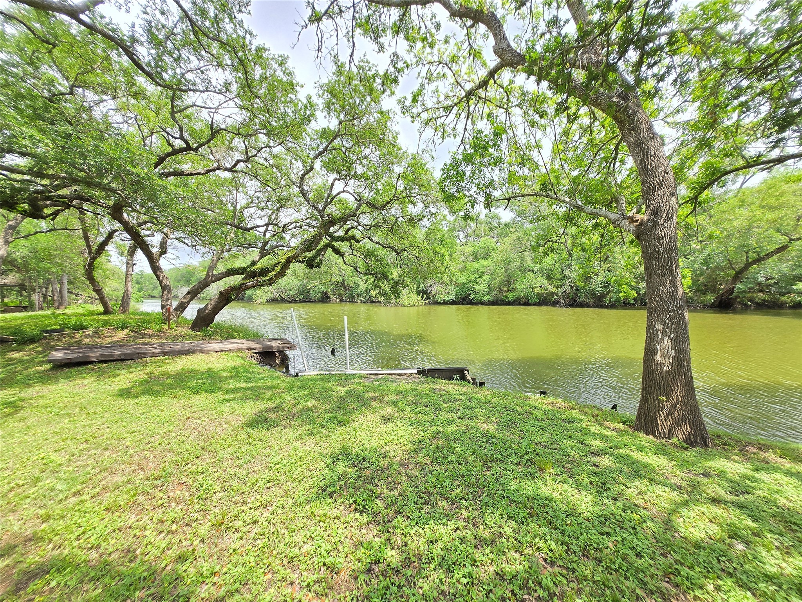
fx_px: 301
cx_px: 401
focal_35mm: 13
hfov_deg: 106.2
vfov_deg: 89.9
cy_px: 301
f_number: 2.2
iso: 50
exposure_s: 1/719
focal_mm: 1.7
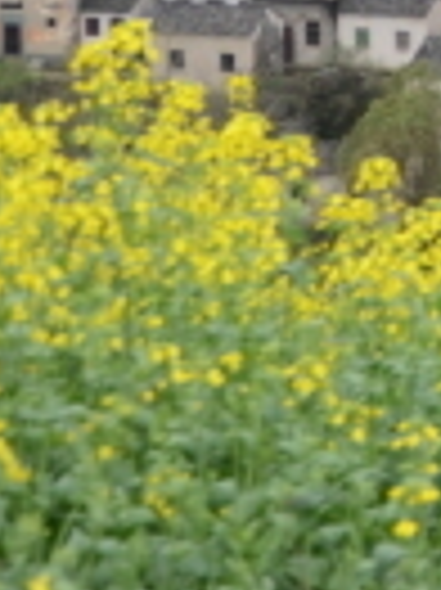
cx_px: 1516
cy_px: -374
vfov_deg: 6.9
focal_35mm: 281
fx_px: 4777
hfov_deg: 4.9
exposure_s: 1/400
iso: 125
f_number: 4.5
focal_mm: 25
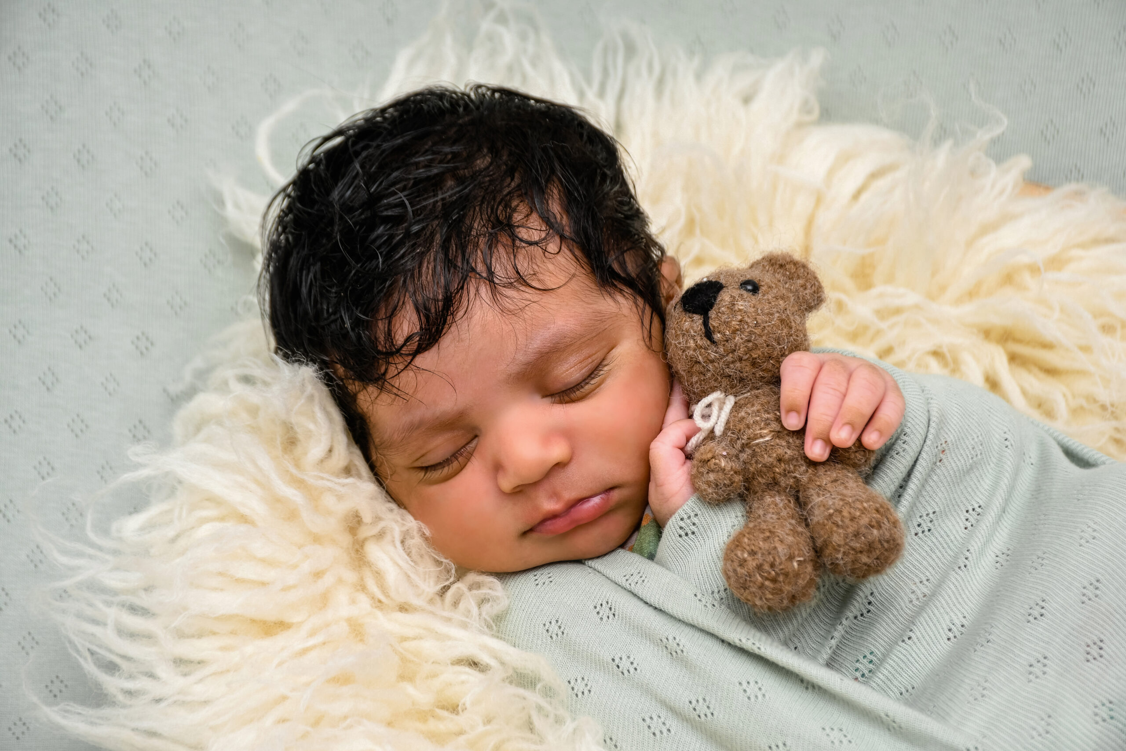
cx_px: 563
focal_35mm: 135
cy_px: 376
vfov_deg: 10.2
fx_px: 4222
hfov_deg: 15.2
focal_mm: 90
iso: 400
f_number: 7.1
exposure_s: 1/160
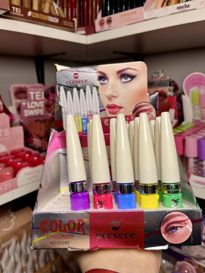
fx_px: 205
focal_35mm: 26
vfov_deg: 67.3
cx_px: 102
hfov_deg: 53.1
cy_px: 136
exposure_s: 1/115
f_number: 1.6
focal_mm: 5.1
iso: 64
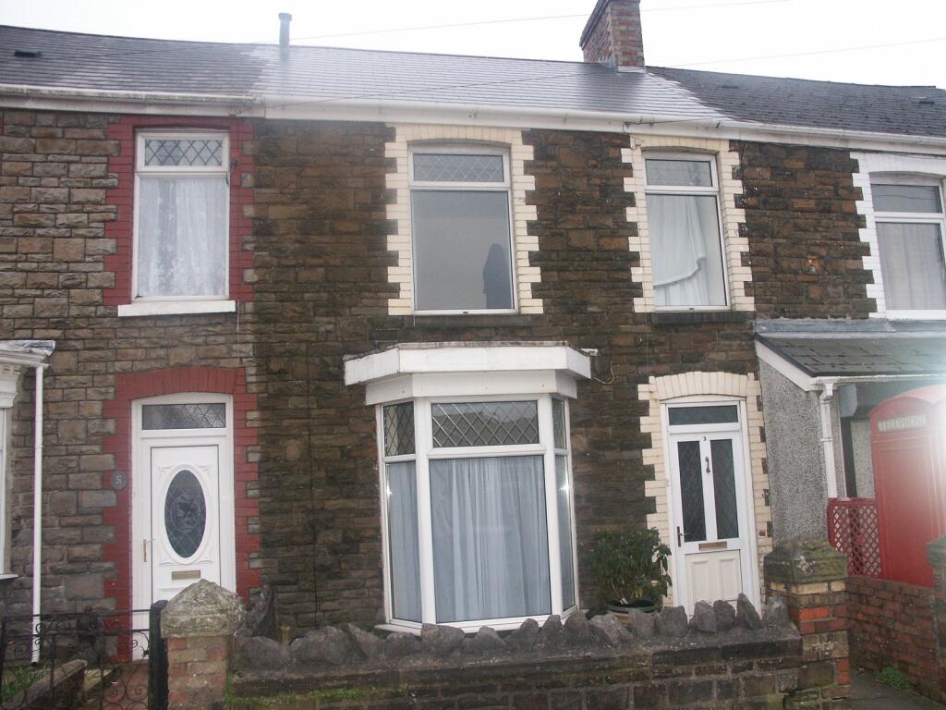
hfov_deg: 60.0
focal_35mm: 30
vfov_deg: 46.8
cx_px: 473
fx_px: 820
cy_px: 355
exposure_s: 1/180
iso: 200
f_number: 2.8
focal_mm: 7.91
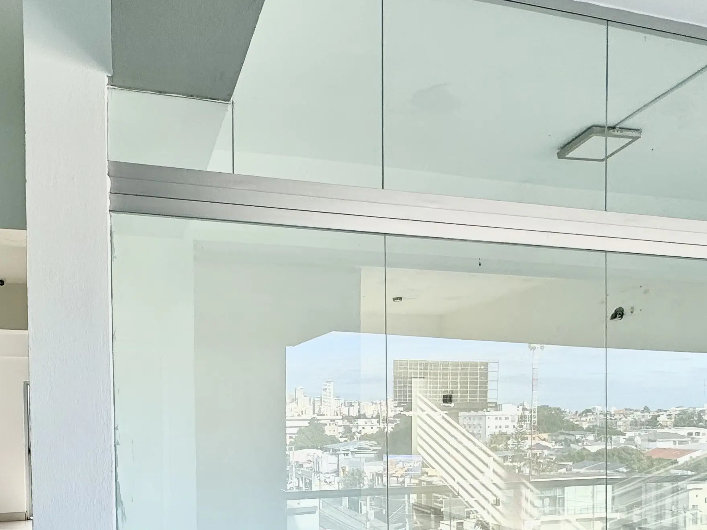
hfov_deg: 56.6
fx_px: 654
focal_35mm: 32
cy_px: 437
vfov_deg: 41.9
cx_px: 309
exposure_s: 1/354
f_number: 2.2
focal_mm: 2.22
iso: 40
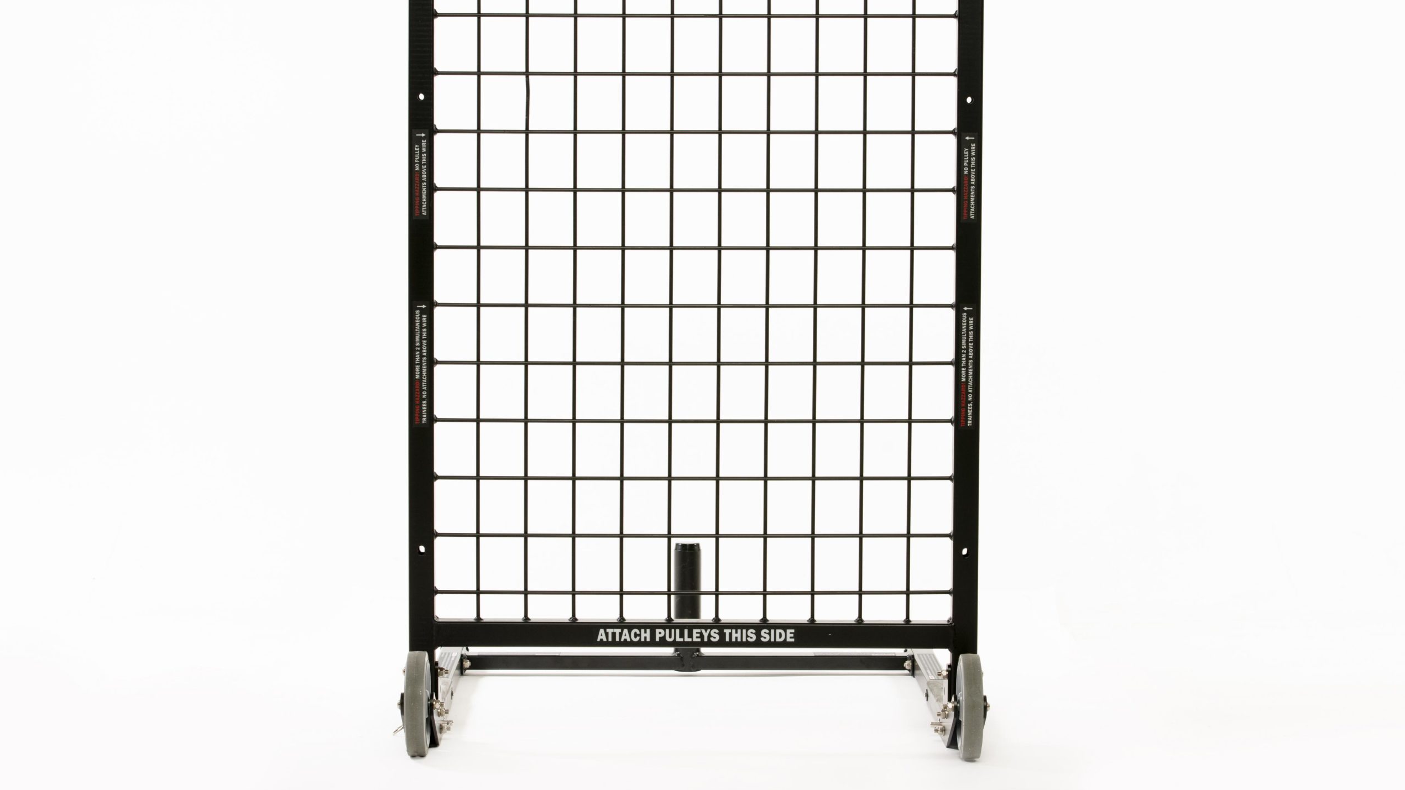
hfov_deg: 22.5
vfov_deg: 12.7
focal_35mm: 95
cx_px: 706
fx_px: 3539
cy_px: 352
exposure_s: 1/160
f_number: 9
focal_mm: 90
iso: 800
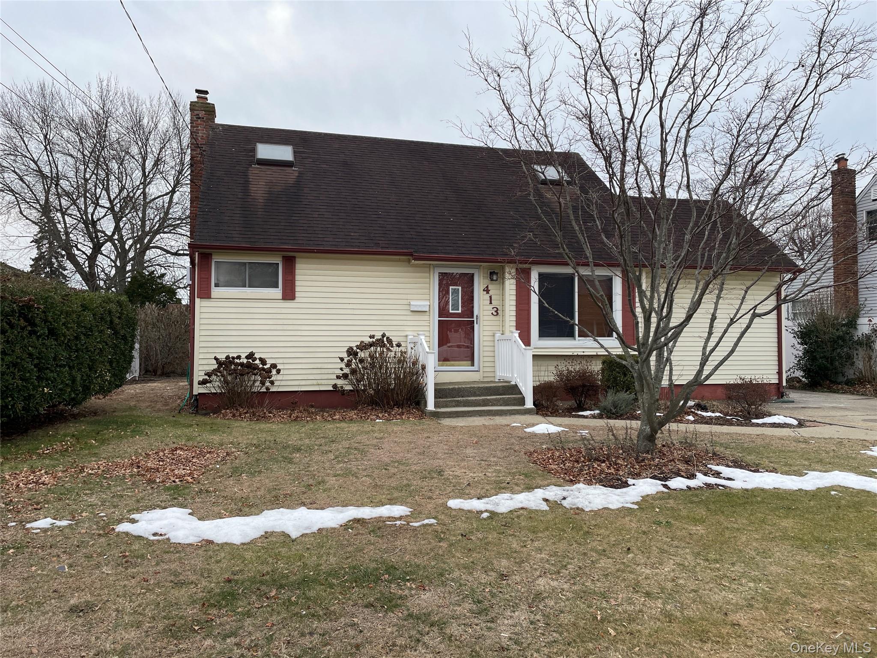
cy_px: 329
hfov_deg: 67.3
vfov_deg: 53.1
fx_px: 659
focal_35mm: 26
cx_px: 438
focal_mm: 4.2
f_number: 1.6
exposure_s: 1/972
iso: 32
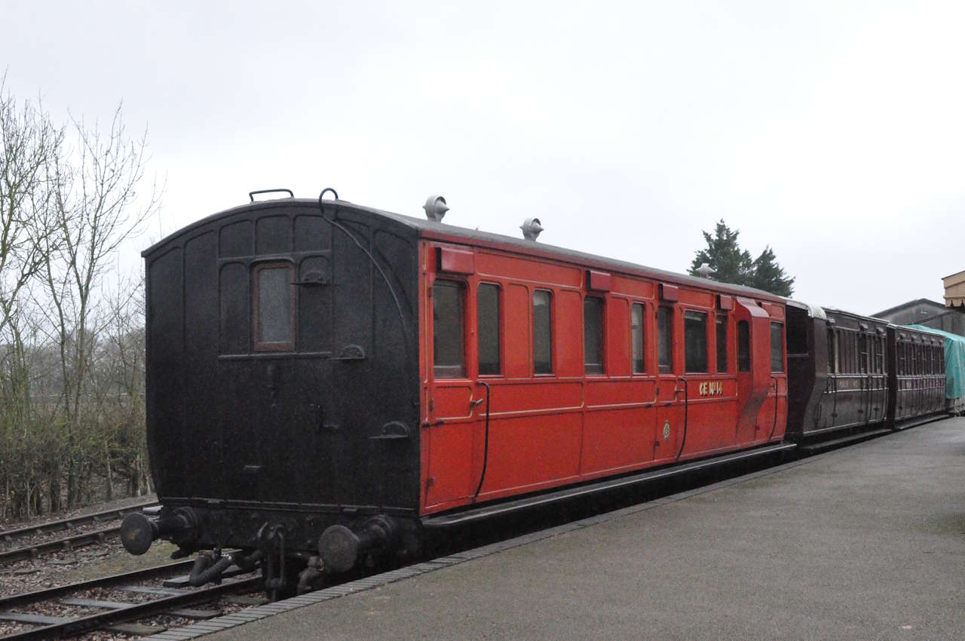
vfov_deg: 30.8
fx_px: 1165
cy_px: 320
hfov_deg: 45.0
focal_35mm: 44
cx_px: 482
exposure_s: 1/400
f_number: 10
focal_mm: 29
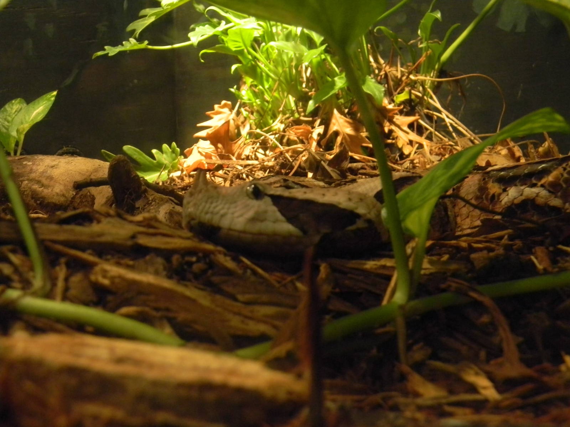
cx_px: 285
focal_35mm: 41
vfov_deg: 35.1
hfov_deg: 45.8
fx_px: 675
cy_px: 214
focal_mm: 7.3
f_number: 3.8
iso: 400
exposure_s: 1/20.1
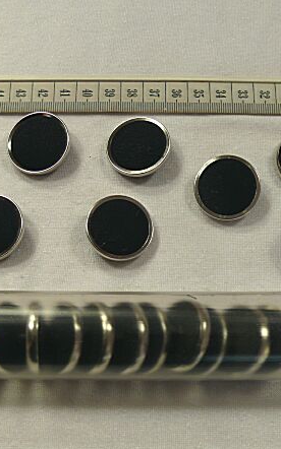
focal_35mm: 59
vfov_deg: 34.6
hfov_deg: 22.0
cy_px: 228
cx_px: 147
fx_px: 723
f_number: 2.8
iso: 100
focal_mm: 8.3
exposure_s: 1/80
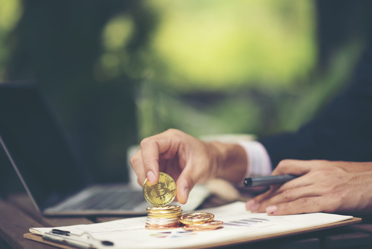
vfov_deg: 16.1
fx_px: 879
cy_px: 124
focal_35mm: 85
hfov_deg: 23.9
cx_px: 186
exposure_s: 1/320
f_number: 1.8
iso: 50
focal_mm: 85
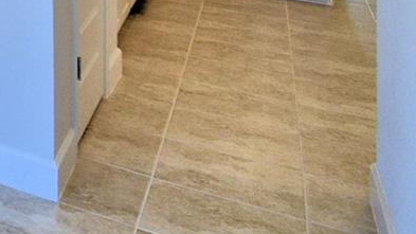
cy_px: -281
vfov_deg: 14.4
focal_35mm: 64
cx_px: -424
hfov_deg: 19.0
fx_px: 706
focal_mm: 10
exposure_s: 1/125
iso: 280
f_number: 4.5
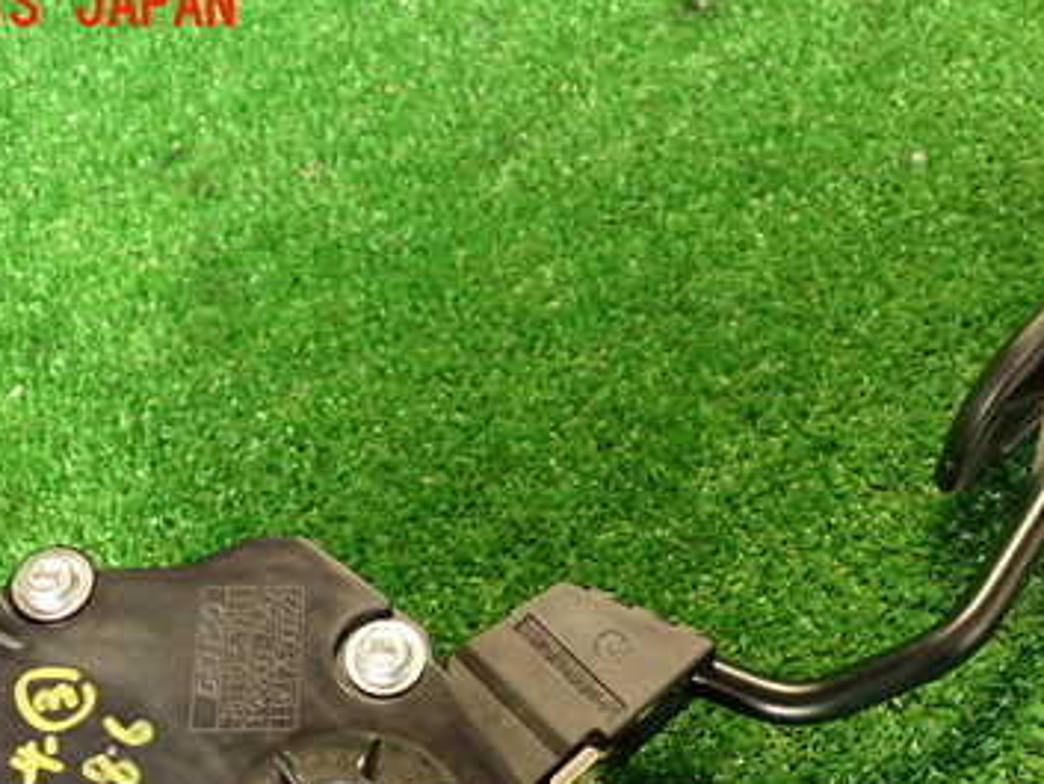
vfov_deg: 27.9
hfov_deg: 37.4
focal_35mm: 51
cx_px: 586
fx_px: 1539
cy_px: 636
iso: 320
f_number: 2.3
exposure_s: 1/30
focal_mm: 5.4
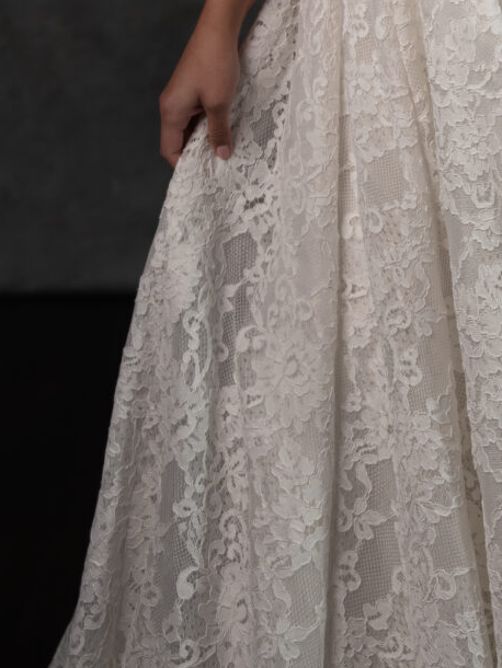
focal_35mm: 121
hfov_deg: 12.1
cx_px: 538
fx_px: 2338
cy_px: 50
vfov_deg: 16.0
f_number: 2.8
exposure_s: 1/1250
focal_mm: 40
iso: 500
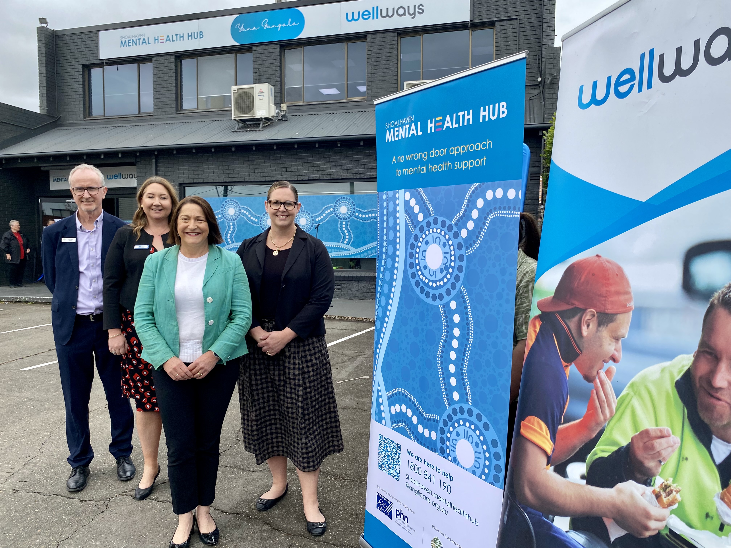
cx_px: 366
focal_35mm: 26
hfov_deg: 67.3
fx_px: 549
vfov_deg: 53.1
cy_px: 274
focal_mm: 4.25
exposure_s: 1/557
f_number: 1.8
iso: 32
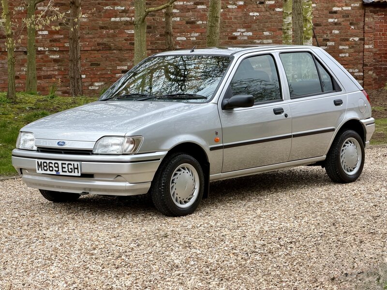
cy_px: 145
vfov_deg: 14.8
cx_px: 194
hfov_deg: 19.6
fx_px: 1118
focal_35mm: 100
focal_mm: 16.89
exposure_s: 1/403
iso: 50
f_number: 2.8
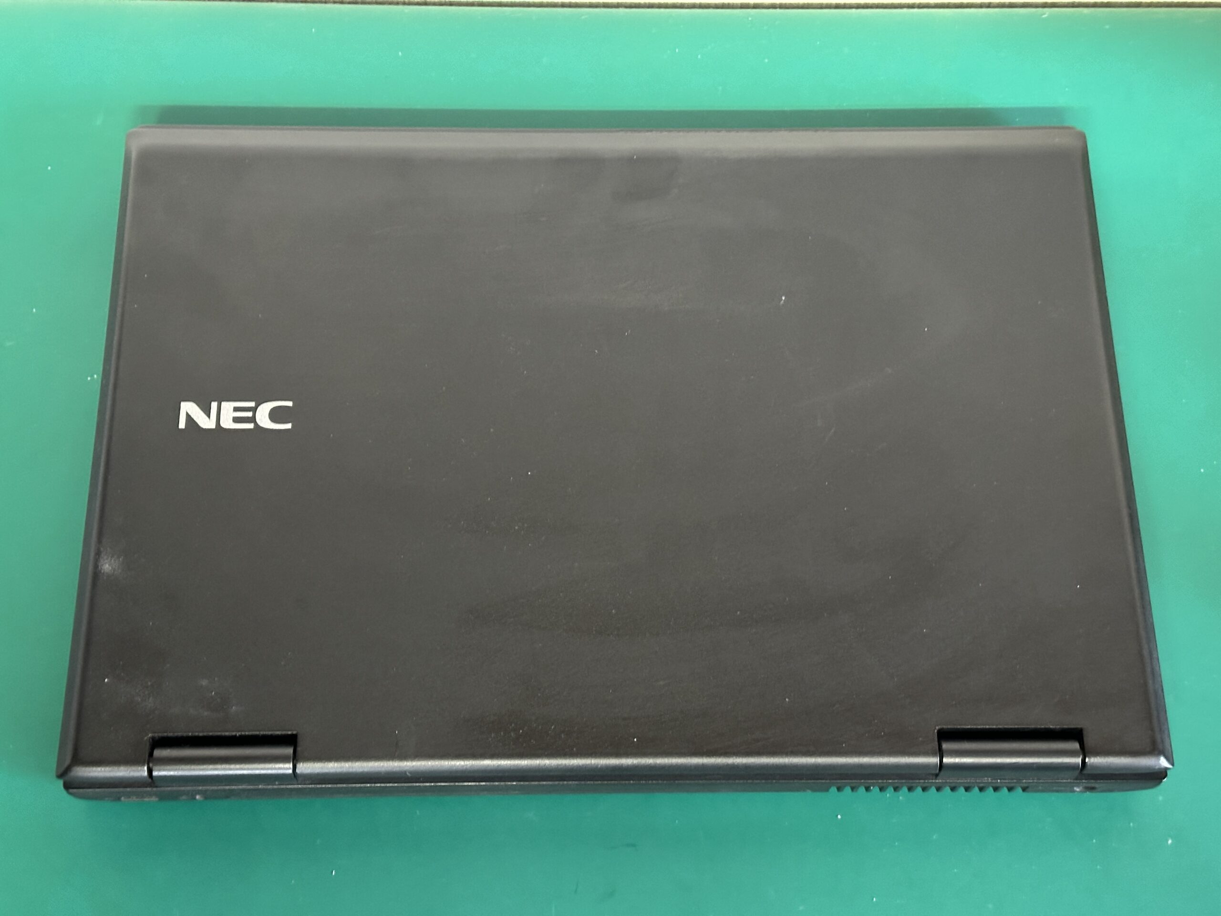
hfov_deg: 39.7
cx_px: 610
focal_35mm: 48
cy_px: 458
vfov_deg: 30.3
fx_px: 1693
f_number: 1.78
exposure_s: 1/20
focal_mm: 6.86
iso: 640
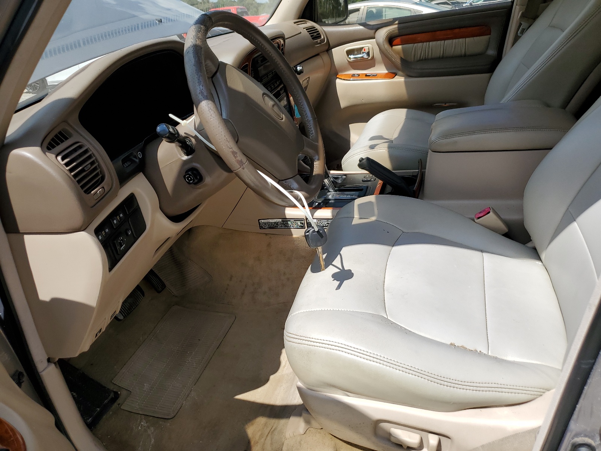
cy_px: 226
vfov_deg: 53.1
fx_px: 451
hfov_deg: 67.3
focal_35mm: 26
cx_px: 300
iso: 50
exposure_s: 1/2000
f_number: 1.5
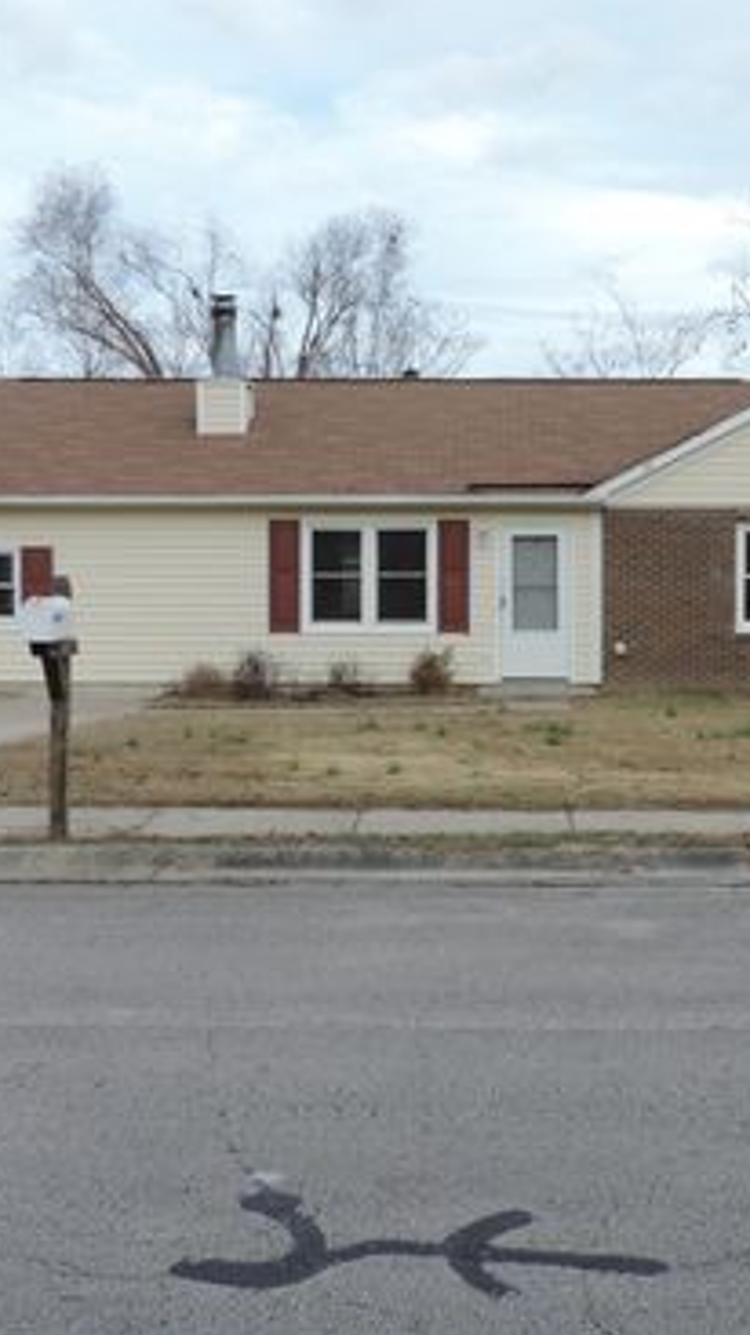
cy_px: 664
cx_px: 481
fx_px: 1735
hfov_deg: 24.3
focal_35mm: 49
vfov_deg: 42.1
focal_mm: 5.8
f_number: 3.2
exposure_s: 1/400
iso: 80
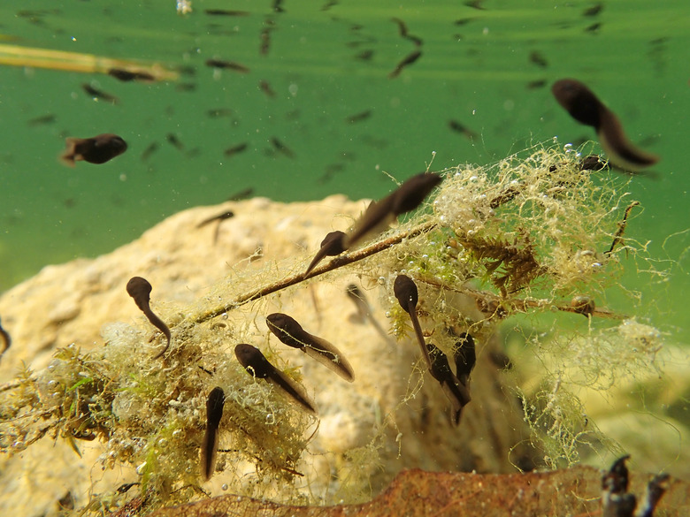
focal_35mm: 30
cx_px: 345
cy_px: 258
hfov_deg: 60.0
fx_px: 598
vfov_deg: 46.8
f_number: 3.2
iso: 100
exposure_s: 1/250
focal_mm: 5.5
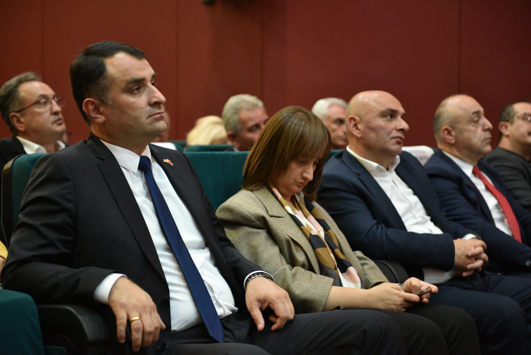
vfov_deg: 19.5
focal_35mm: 70
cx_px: 266
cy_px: 178
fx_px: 1033
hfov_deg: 28.8
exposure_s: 1/100
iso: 3200
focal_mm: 70
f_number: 2.8
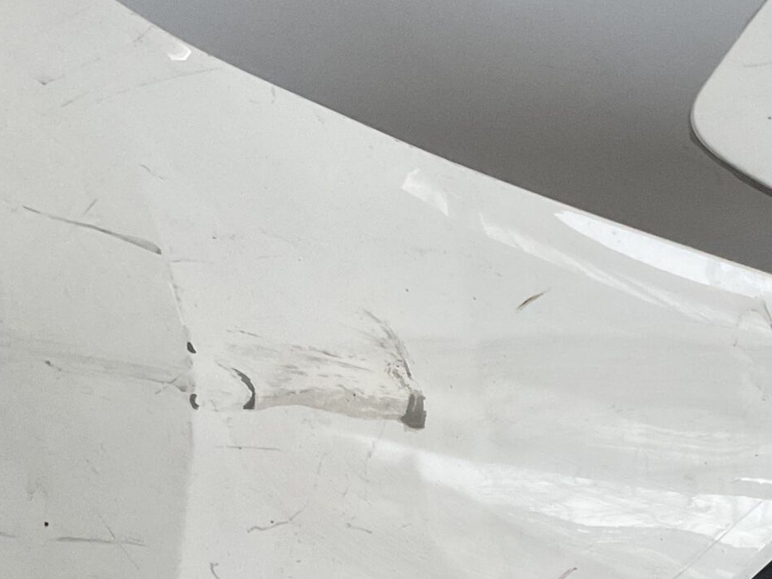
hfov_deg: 24.2
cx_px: 654
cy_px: 588
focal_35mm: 79
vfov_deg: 18.2
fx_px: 1762
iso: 250
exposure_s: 1/60
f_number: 1.8
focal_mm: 3
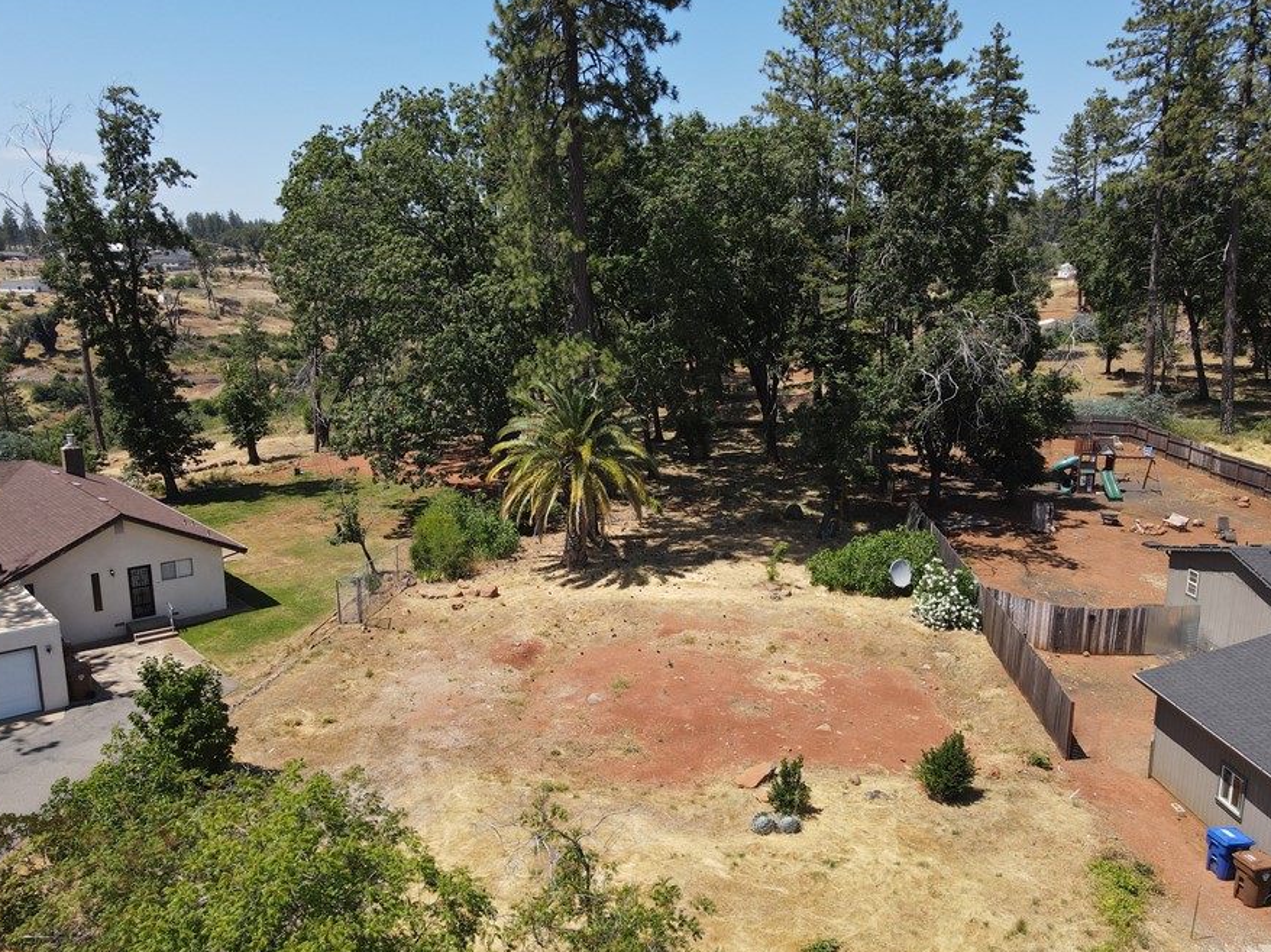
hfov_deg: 63.5
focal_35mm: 28
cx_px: 628
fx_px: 1028
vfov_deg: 49.7
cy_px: 521
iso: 100
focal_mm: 4.5
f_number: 2.8
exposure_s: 1/640
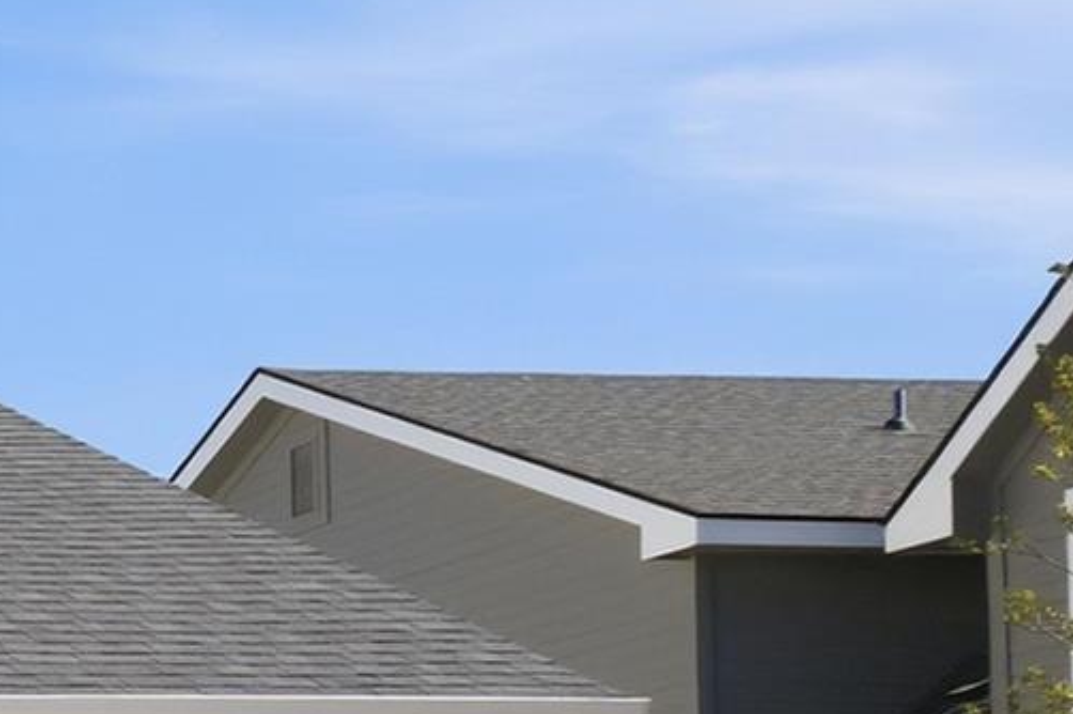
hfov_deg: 13.1
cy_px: 1240
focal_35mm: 98
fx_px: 2919
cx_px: -1759
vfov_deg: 12.8
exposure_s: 1/500
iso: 320
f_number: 11
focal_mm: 16
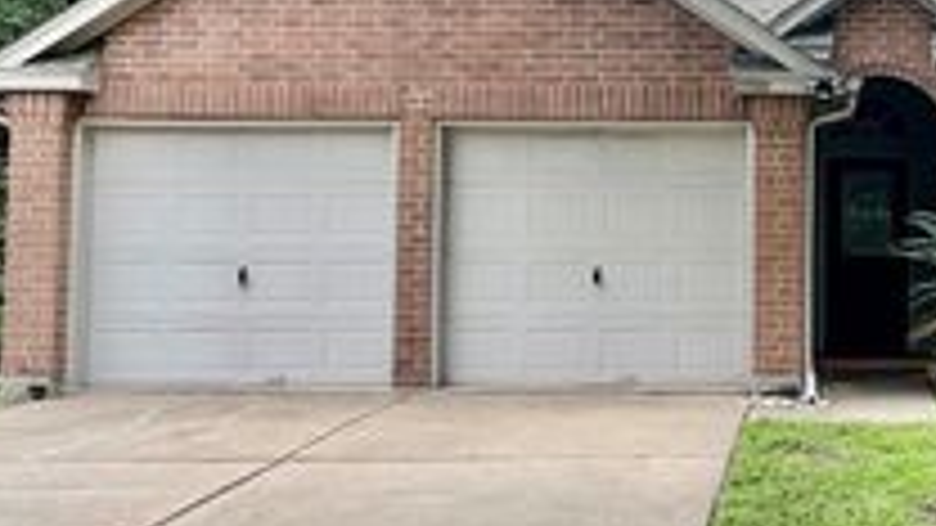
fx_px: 1688
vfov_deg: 17.7
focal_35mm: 68
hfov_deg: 29.6
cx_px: 860
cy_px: 173
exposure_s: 1/440
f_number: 1.6
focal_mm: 5.1
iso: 50
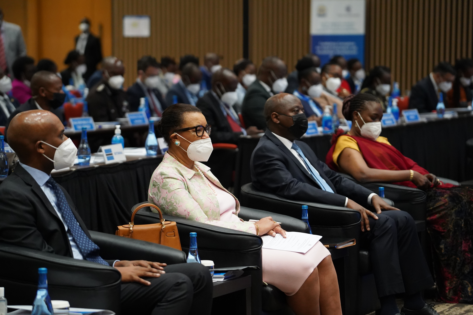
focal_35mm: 146
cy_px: 158
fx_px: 1918
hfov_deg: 14.1
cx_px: 236
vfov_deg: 9.4
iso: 6400
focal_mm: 146
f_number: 4
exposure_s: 1/160
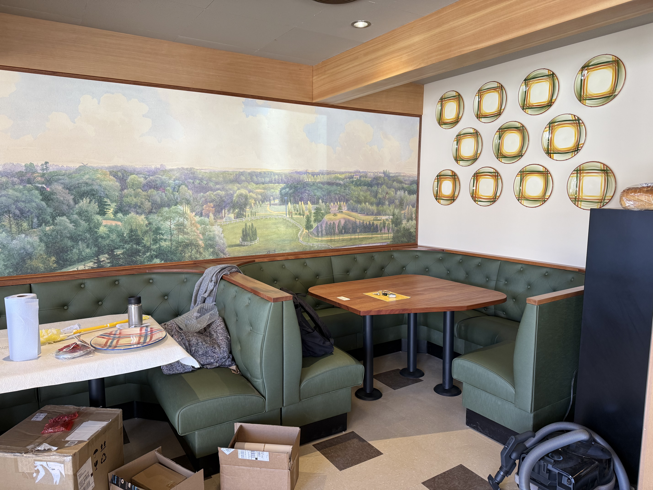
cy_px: 245
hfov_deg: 71.6
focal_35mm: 24
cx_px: 326
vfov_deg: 56.8
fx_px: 453
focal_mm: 6.76
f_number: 1.78
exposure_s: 1/120
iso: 160
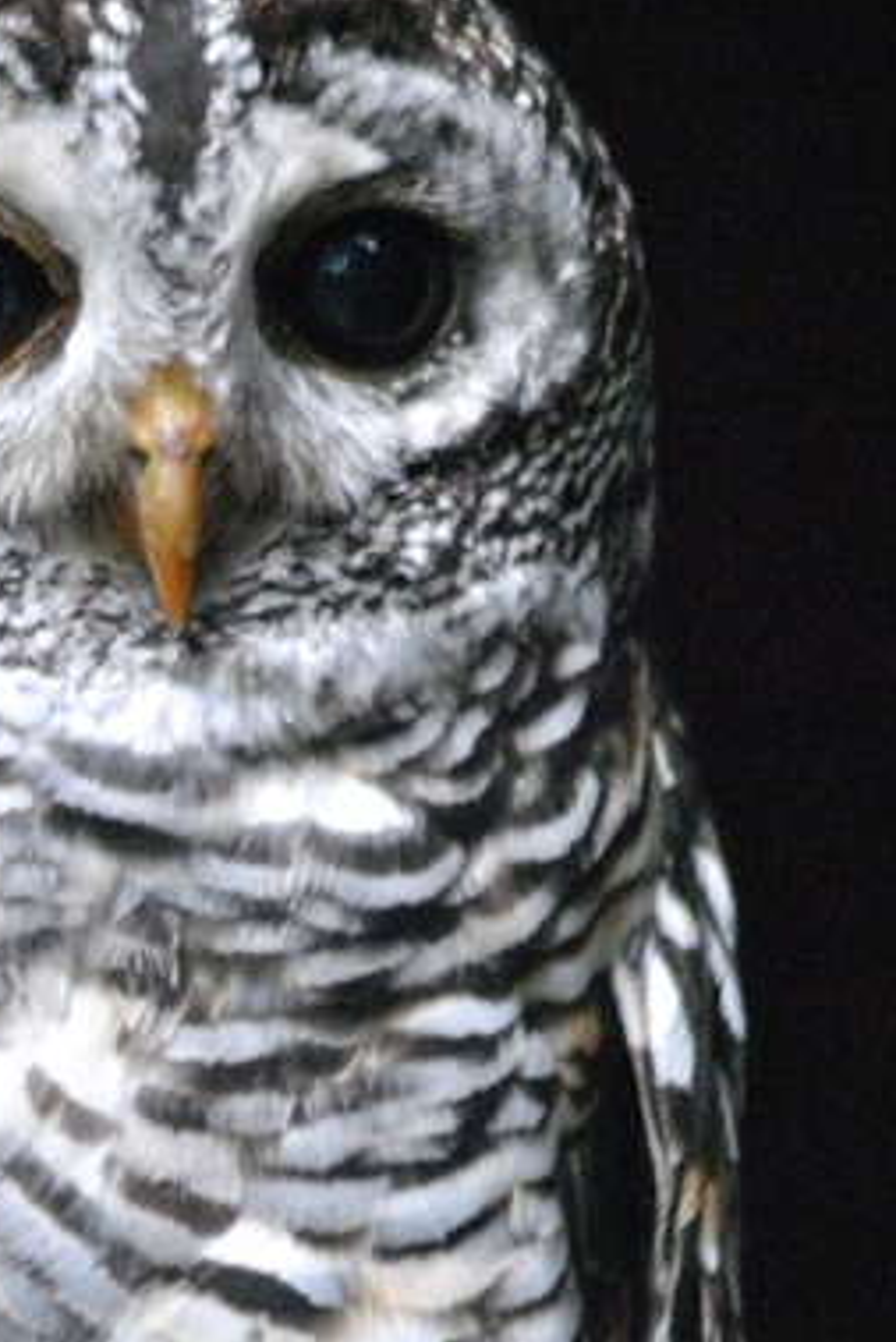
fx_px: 45352
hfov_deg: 1.1
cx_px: -30
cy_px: 1261
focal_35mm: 1216
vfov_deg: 1.7
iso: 1600
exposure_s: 1/200
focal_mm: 300
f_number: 5.6
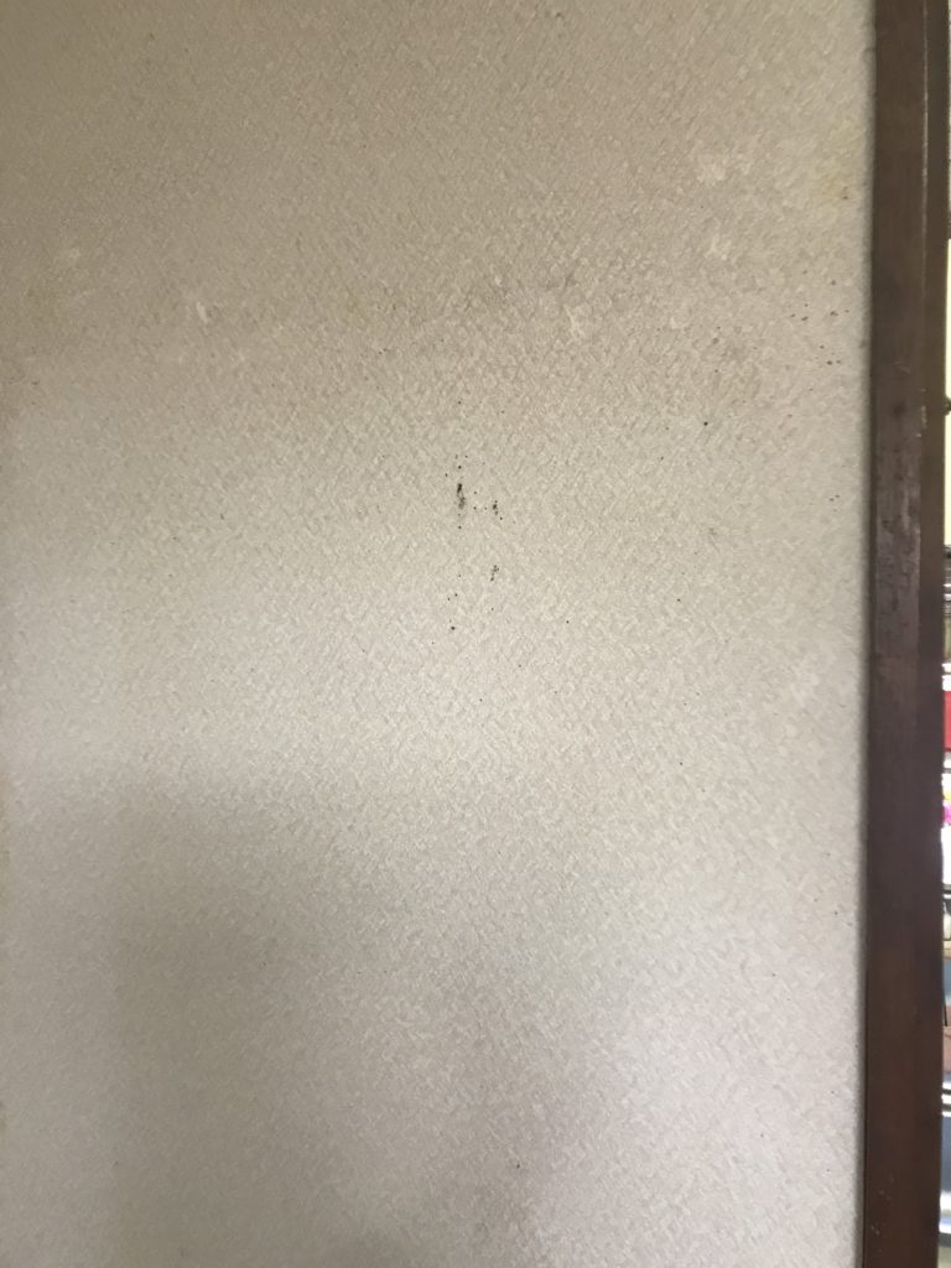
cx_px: 476
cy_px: 634
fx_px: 1026
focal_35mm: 28
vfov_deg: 63.4
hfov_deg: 49.7
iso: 64
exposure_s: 1/15
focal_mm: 3.99
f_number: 1.8
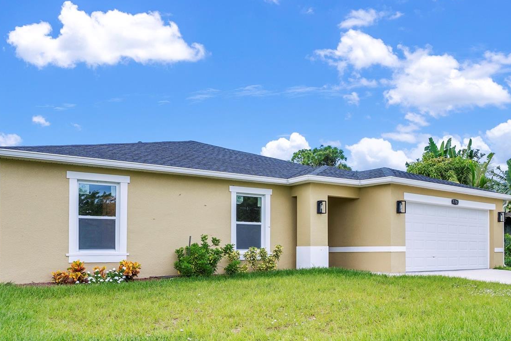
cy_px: 219
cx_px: 273
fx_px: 326
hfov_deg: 76.0
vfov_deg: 54.3
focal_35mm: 23
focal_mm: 16
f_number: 8
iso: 100
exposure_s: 1/125
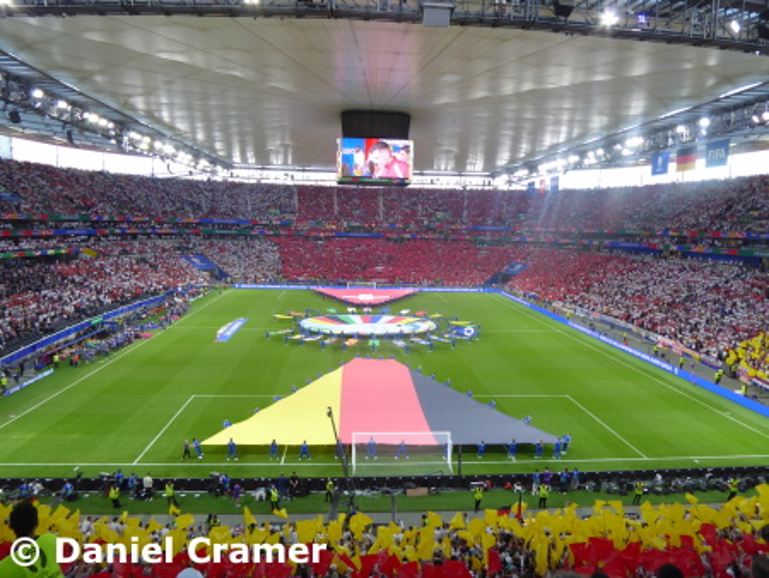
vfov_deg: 56.9
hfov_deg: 71.6
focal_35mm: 24
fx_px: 533
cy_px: 289
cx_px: 384
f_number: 3.5
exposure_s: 1/60
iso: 160
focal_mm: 4.3
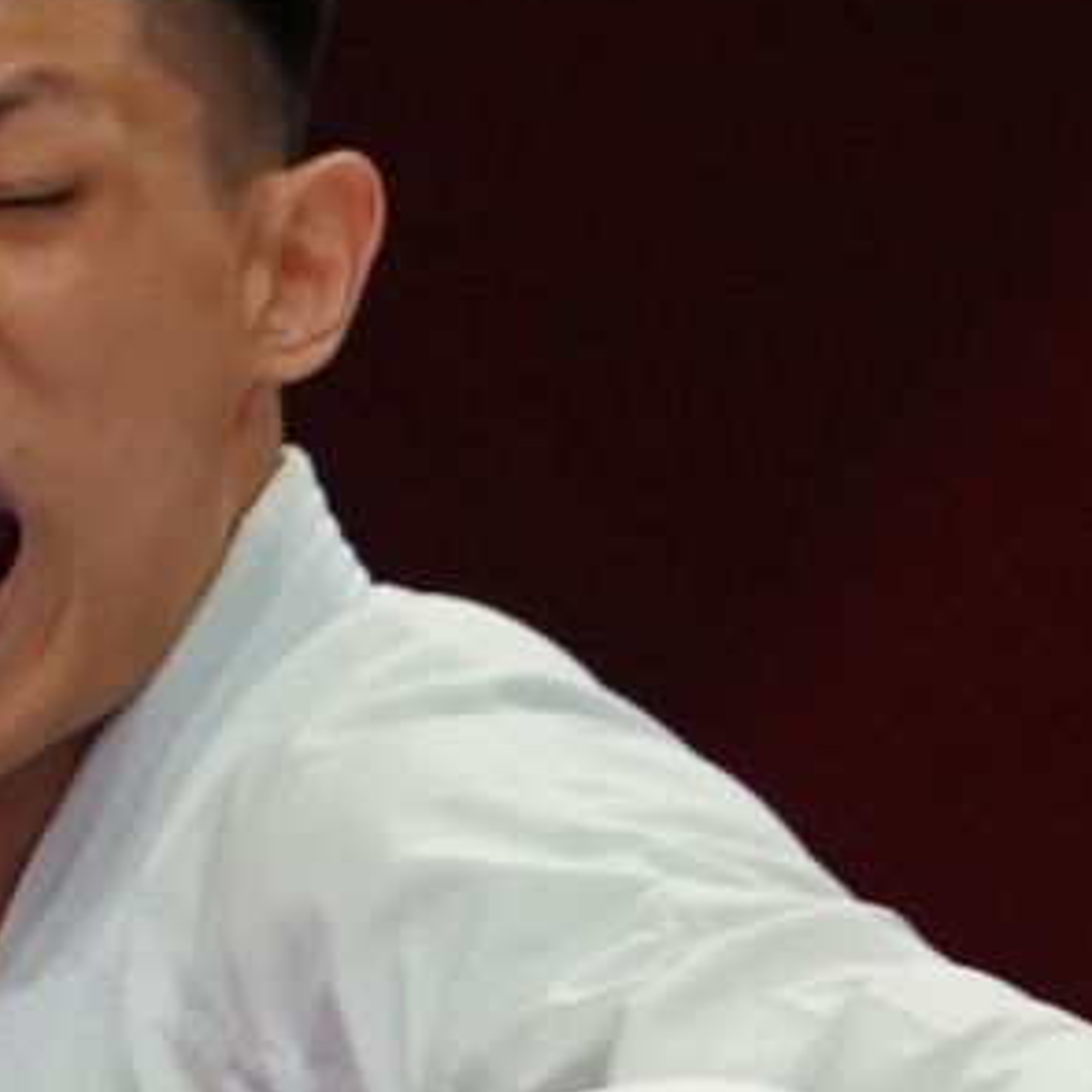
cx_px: -651
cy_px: 1810
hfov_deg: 0.8
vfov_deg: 0.8
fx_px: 77698
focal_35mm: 2177
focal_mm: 280
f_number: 4
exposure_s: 1/1000
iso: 2500
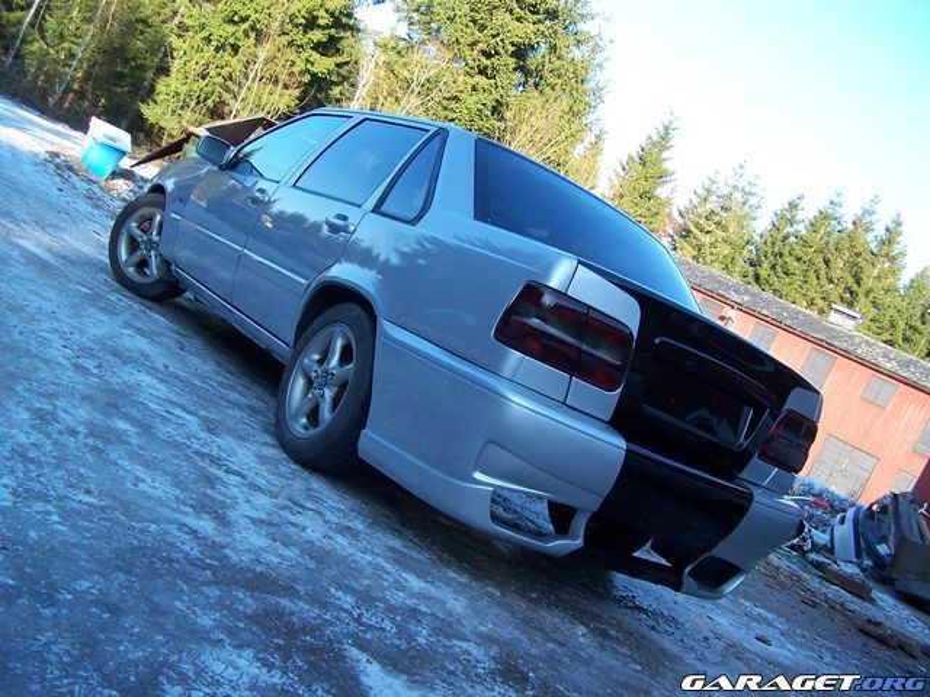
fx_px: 1021
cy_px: 348
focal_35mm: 38
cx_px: 465
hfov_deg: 49.0
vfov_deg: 37.7
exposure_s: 1/180
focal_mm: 6.3
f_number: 2.8
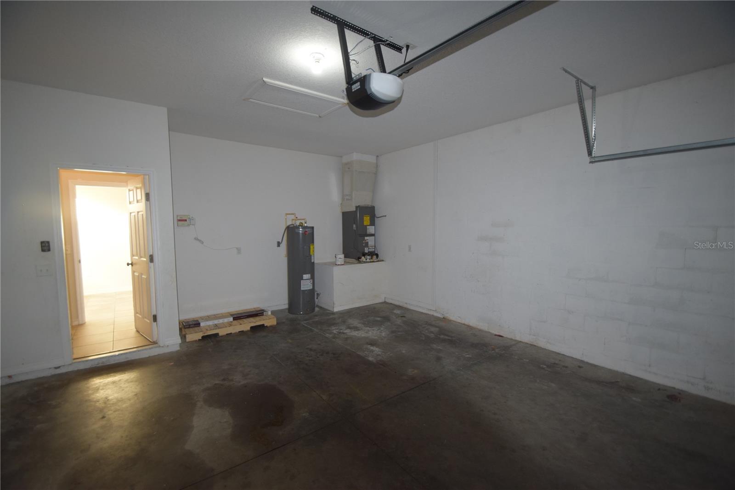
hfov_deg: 100.4
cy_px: 245
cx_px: 368
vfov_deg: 77.3
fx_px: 306
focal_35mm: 15
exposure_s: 1/60
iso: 800
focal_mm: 10
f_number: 3.5
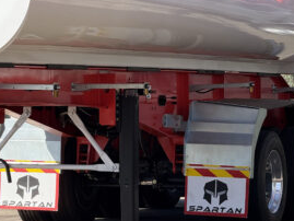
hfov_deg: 8.9
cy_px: 171
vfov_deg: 6.7
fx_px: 1895
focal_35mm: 223
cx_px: 163
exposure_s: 1/1018
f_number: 2.8
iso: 64
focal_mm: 15.66
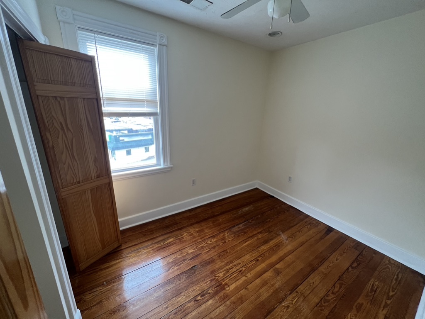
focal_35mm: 13
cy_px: 160
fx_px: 160
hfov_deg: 106.2
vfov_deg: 90.0
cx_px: 212
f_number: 1.8
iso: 125
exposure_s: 1/99
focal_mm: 1.57
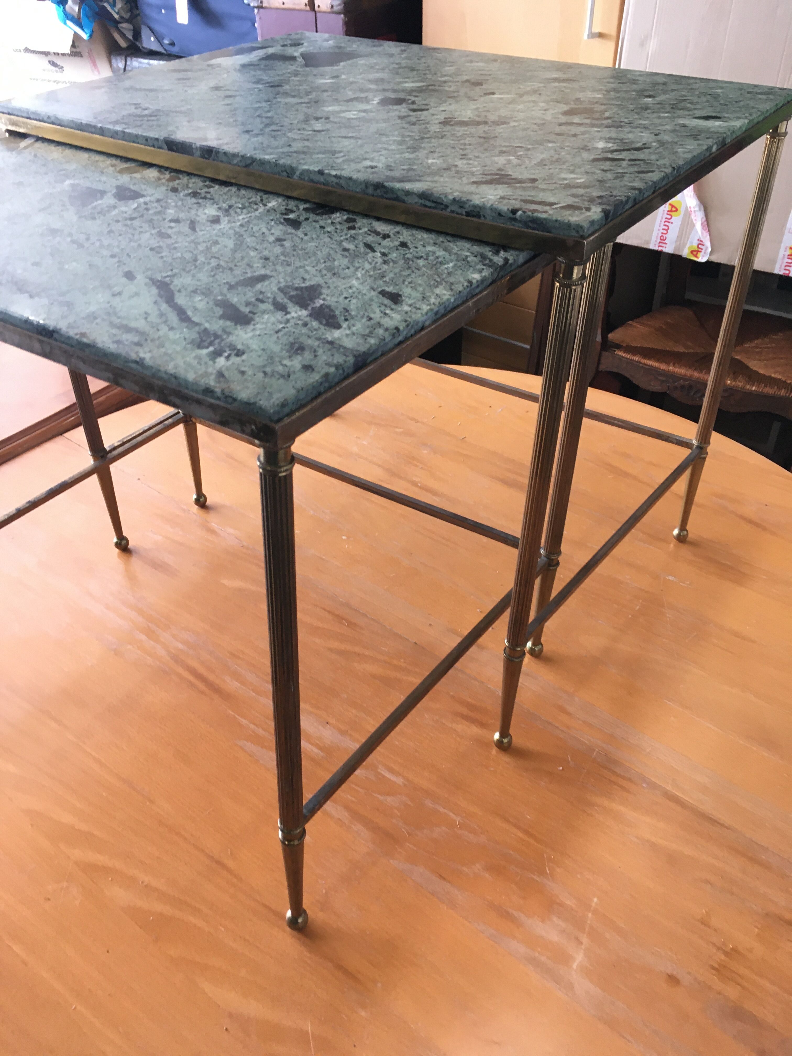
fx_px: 885
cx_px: 396
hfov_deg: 48.2
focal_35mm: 29
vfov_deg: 61.7
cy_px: 528
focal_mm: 4.15
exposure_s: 1/33
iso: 100
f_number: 2.2
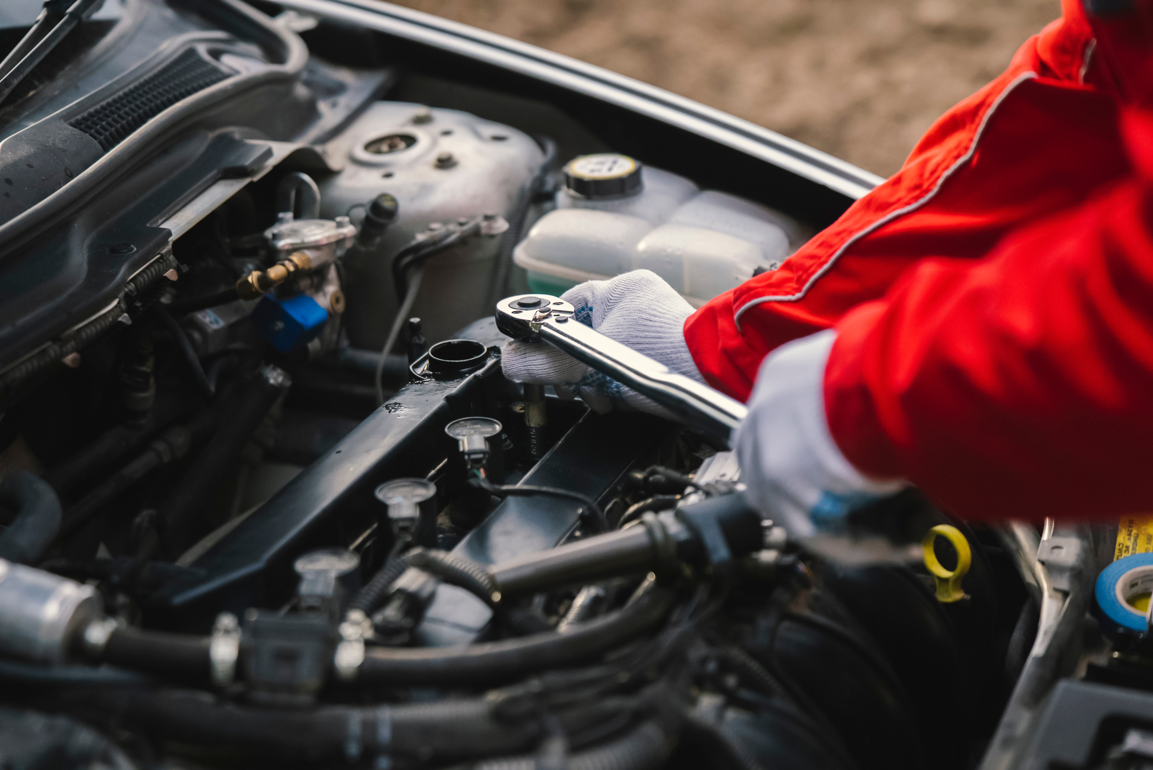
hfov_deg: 28.8
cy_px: 385
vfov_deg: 19.5
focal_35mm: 70
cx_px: 576
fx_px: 2243
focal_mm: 70
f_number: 2.5
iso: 8000
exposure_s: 1/500
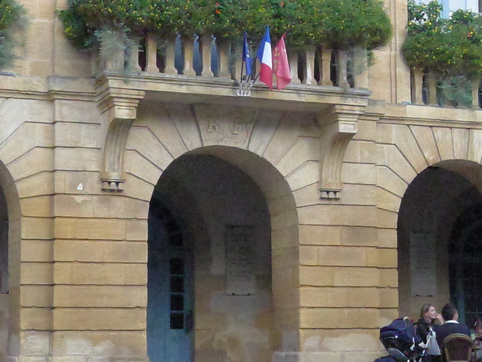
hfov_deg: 21.8
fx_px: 1253
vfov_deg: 16.4
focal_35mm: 90
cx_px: 241
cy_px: 181
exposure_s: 1/800
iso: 12800
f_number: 7.1
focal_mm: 19.2
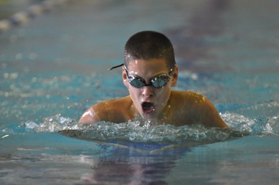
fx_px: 2322
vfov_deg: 4.6
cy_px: 92
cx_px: 140
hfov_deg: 6.9
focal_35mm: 300
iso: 1600
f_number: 2.8
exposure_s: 1/320
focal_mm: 200
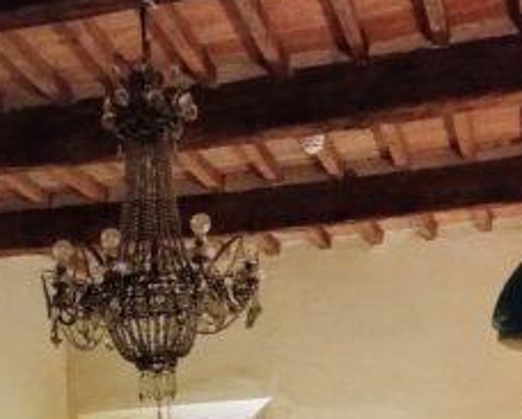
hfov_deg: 20.3
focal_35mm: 92
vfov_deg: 15.4
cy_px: 637
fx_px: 1423
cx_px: 25
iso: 1650
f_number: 1.8
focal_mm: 4.27
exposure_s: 1/24
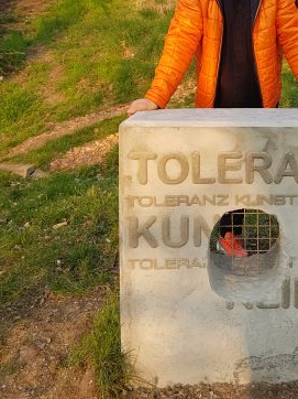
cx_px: 233
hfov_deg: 30.8
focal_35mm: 46
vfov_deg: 39.9
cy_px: 90
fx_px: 529
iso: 40
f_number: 1.7
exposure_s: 1/412
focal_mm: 4.3
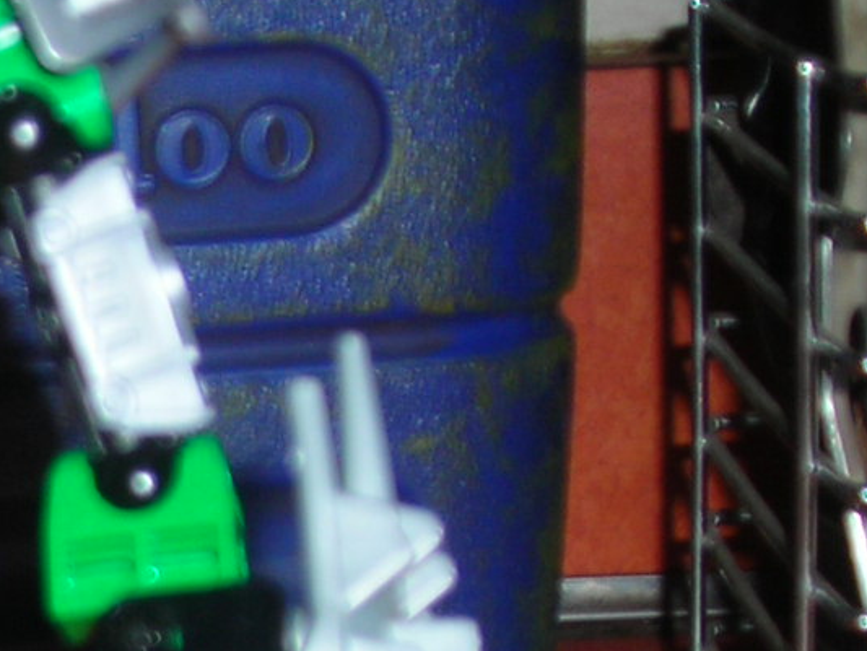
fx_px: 3658
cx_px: -392
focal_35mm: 146
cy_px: 812
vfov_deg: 10.0
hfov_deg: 12.9
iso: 50
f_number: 3.2
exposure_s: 1/60.1
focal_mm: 6.3
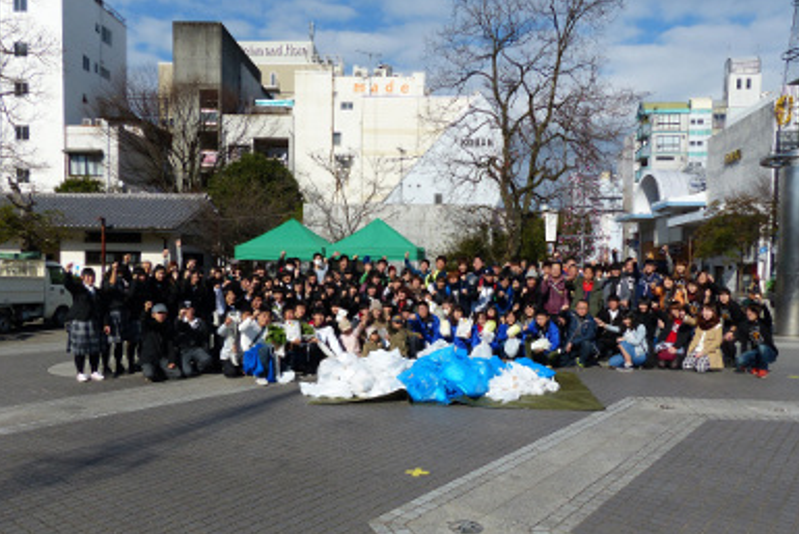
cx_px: 405
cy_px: 303
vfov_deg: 47.8
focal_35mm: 27
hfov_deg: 67.4
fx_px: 599
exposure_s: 1/1300
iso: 100
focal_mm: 4.5
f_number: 4
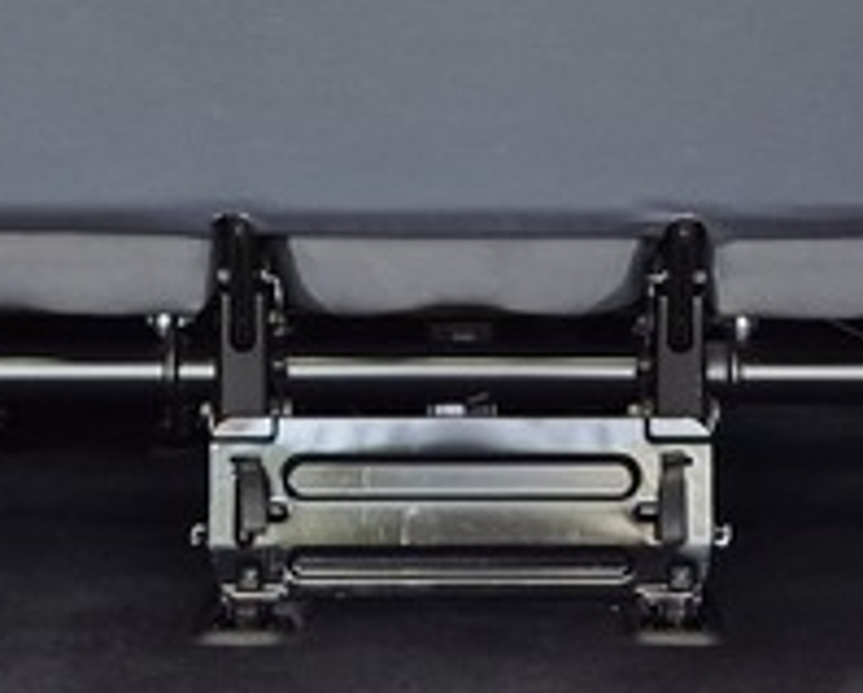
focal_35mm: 116
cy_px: 118
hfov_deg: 16.5
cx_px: 493
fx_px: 2967
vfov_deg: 13.2
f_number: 1.8
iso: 64
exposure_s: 1/180
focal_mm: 5.4
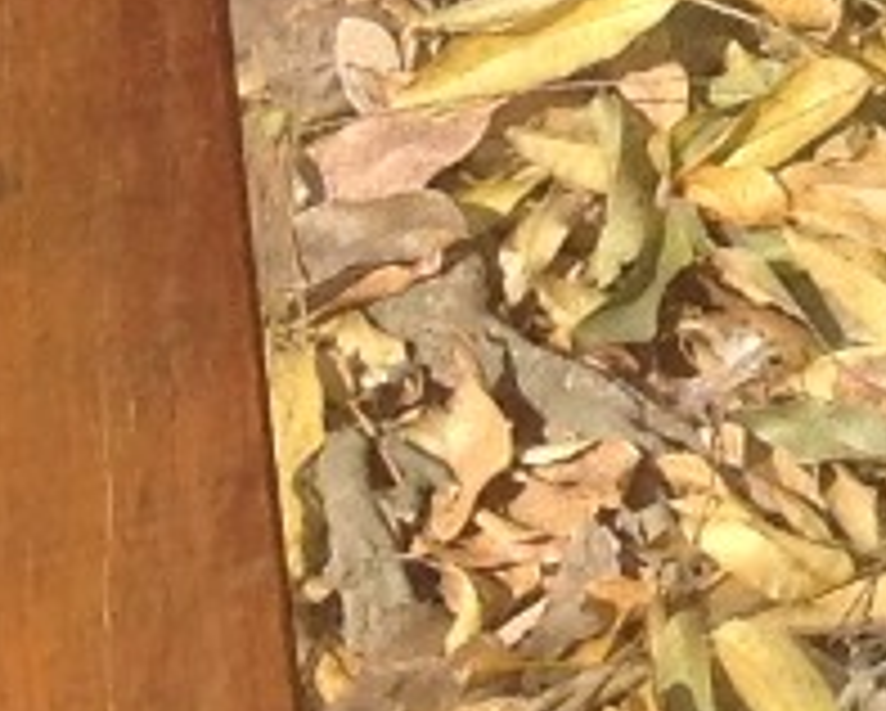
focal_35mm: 277
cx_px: 2568
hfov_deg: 6.4
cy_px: -1451
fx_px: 7271
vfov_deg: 5.3
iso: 50
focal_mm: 4.28
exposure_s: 1/756
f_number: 2.4
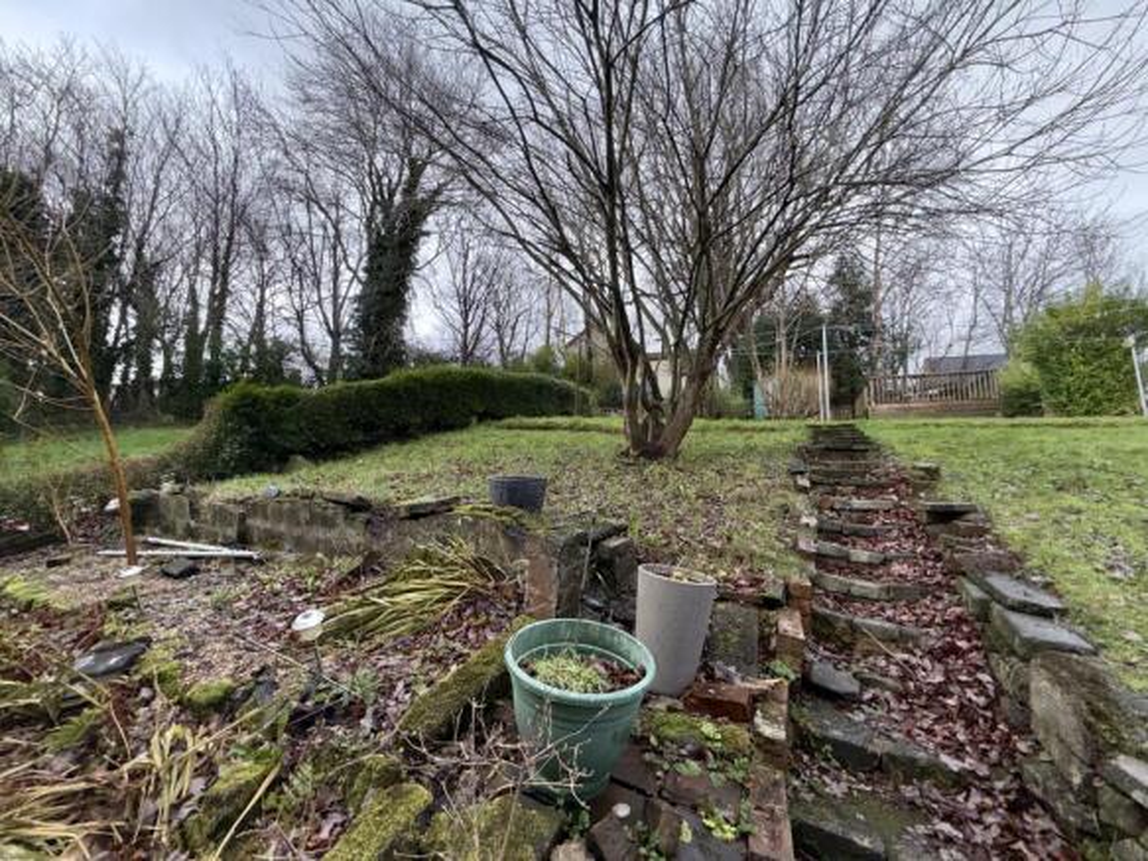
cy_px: 430
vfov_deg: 85.7
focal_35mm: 14
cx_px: 574
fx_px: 464
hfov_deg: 102.1
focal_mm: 2.22
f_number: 2.2
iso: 16
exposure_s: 1/142
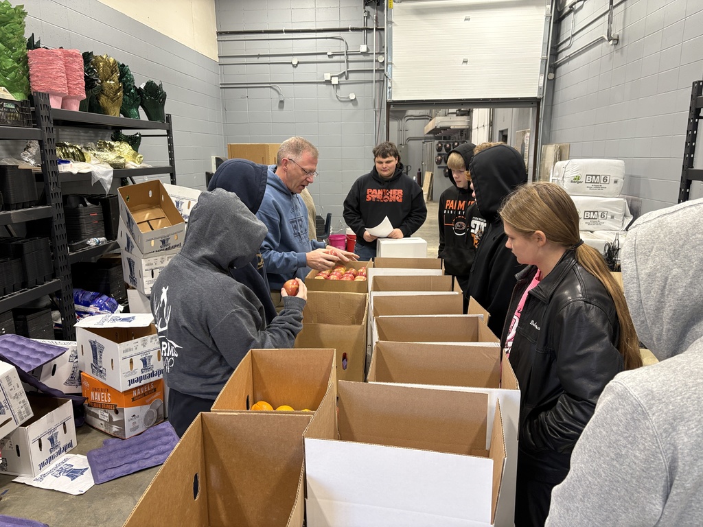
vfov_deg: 53.1
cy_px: 264
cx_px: 352
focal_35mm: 26
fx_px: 528
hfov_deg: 67.3
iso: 125
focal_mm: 5.96
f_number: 1.6
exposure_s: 1/77
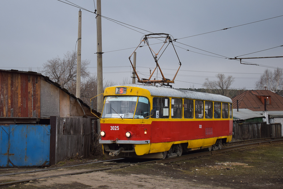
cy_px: 94
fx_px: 377
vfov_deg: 28.1
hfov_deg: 41.1
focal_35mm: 48
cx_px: 142
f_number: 5
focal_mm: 32
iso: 400
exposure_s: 1/500
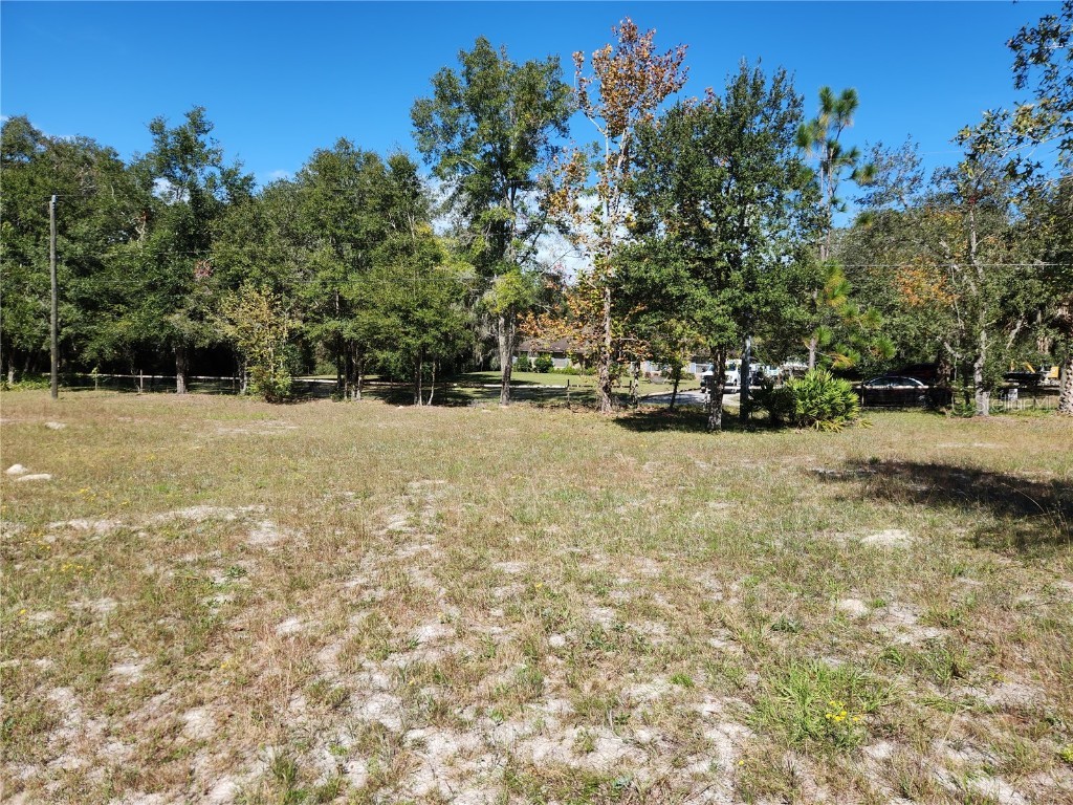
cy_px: 402
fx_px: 713
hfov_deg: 73.9
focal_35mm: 23
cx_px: 536
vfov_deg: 58.9
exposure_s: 1/1002
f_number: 1.8
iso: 20
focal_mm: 5.4
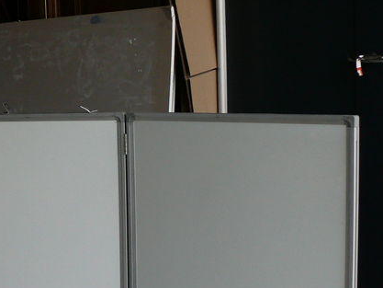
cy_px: 203
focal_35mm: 84
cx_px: -61
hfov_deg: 21.8
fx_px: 930
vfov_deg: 17.5
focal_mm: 7.4
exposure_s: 1/125
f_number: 2.8
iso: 200
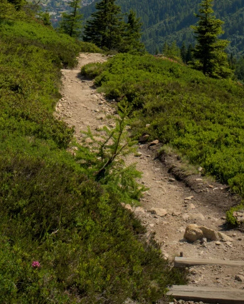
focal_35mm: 79
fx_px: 713
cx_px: 92
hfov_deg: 19.4
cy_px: -31
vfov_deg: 22.7
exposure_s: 1/200
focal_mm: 32
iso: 100
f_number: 11
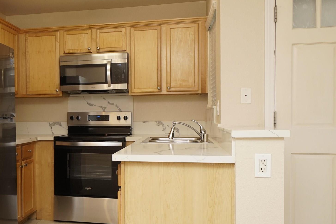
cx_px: 82
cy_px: 124
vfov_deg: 32.6
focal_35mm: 41
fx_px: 383
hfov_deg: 45.6
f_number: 4
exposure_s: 1/160
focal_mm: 13
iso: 320
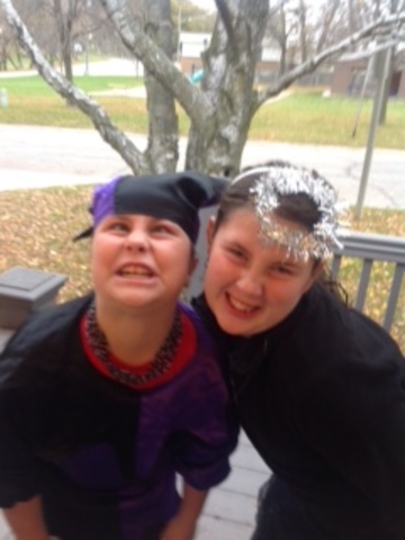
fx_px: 546
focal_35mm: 35
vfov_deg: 52.6
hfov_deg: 40.7
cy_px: 270
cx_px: 202
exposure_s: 1/15
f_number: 2.4
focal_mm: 4.28
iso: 80
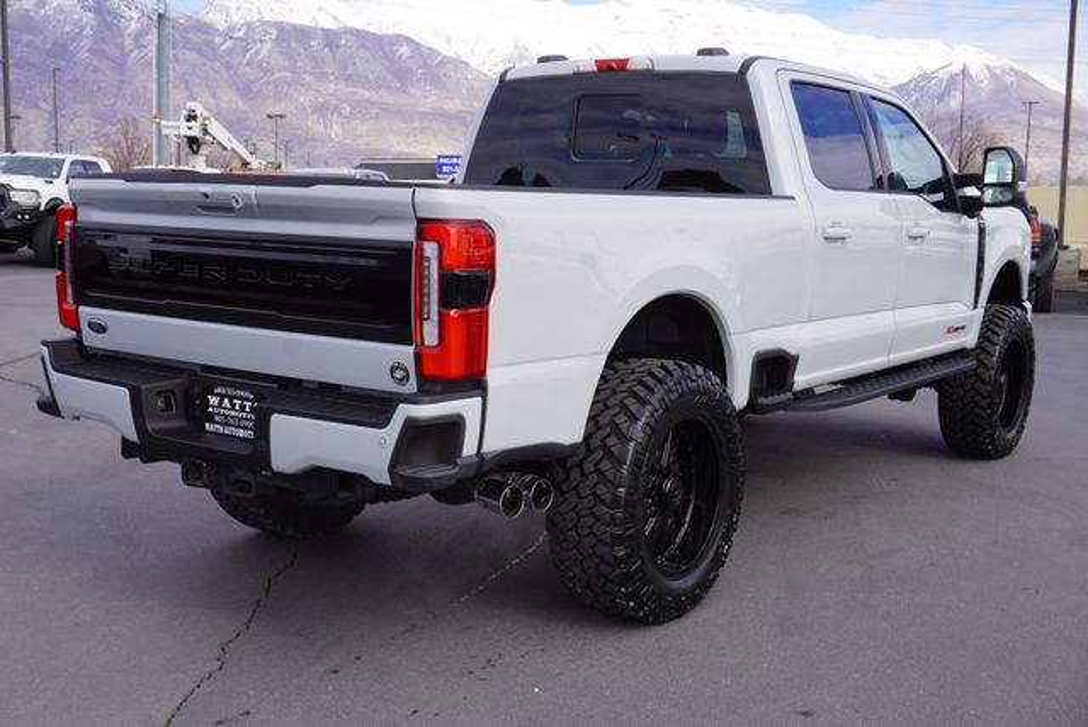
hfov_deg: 46.4
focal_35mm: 42
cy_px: 364
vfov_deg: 32.0
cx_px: 544
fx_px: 1270
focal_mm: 28
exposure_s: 1/125
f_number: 9
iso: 100
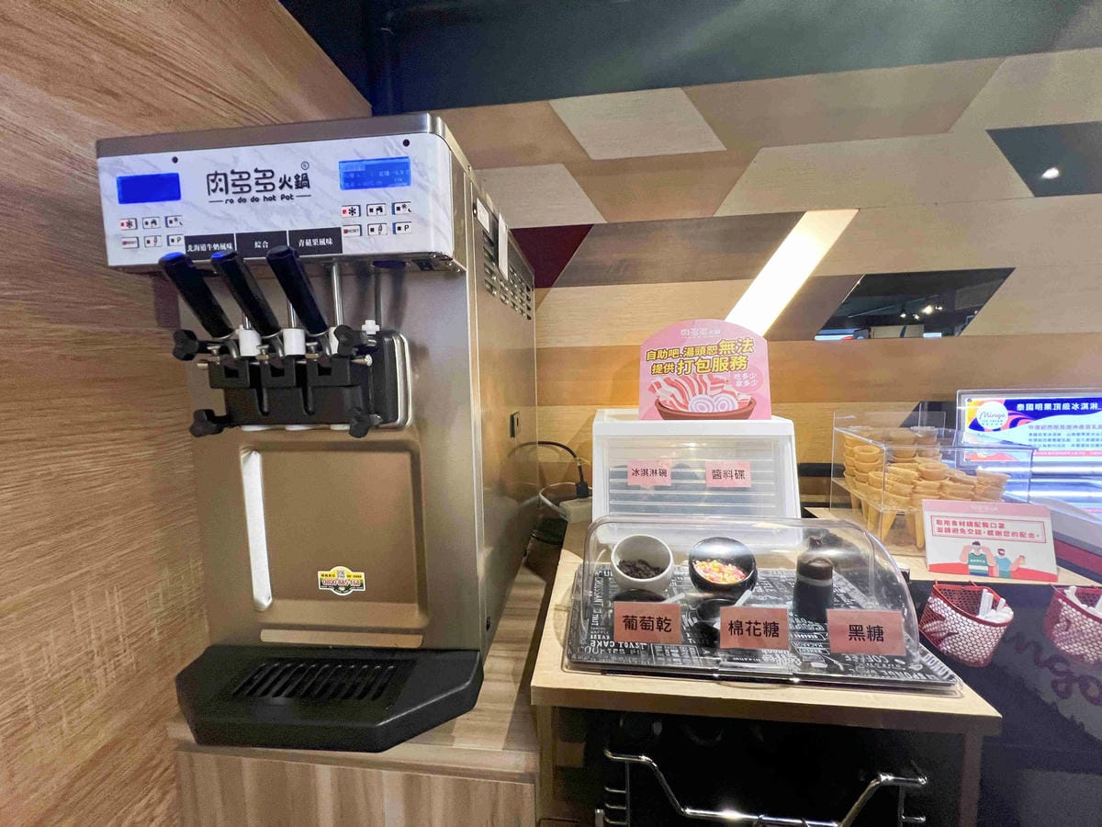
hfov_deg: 106.2
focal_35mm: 13
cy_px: 414
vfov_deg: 89.9
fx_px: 414
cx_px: 551
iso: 320
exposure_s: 1/60
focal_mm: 1.57
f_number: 1.8
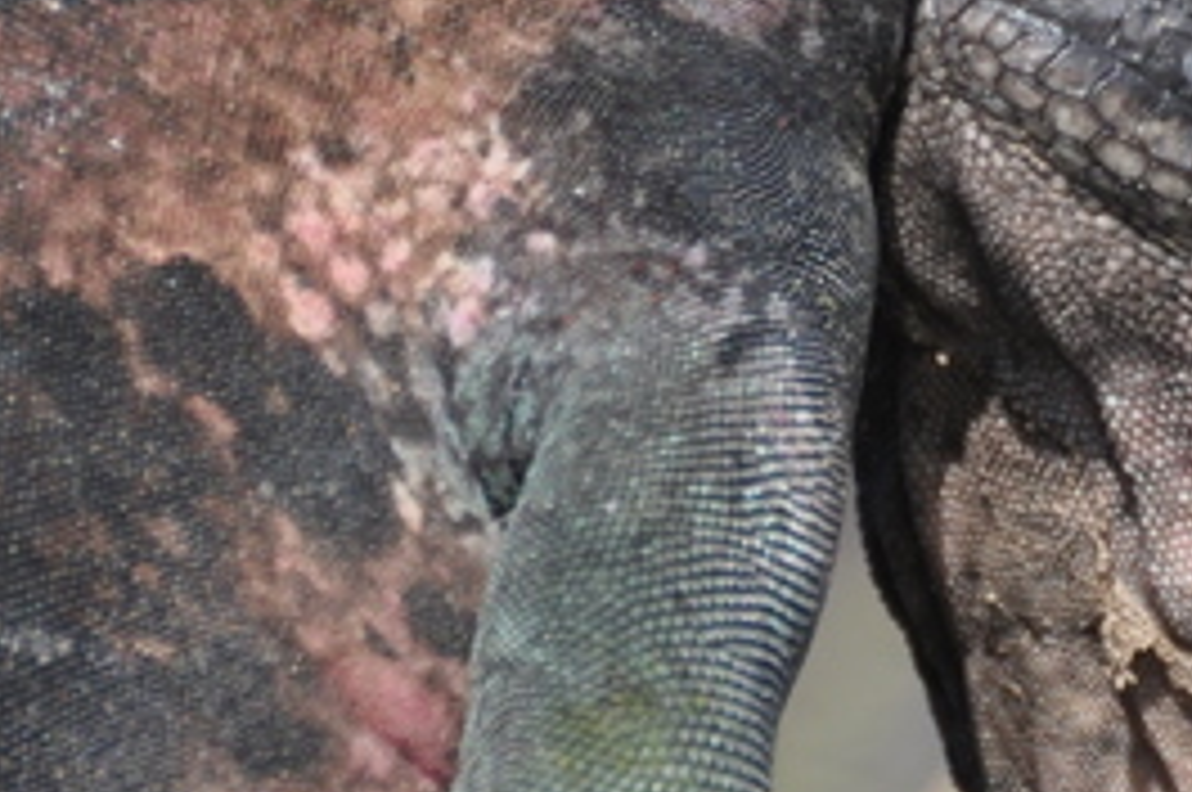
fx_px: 57013
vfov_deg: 0.8
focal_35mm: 1724
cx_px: 1385
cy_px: -169
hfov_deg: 1.2
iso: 200
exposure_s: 1/640
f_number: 5.6
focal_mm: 260
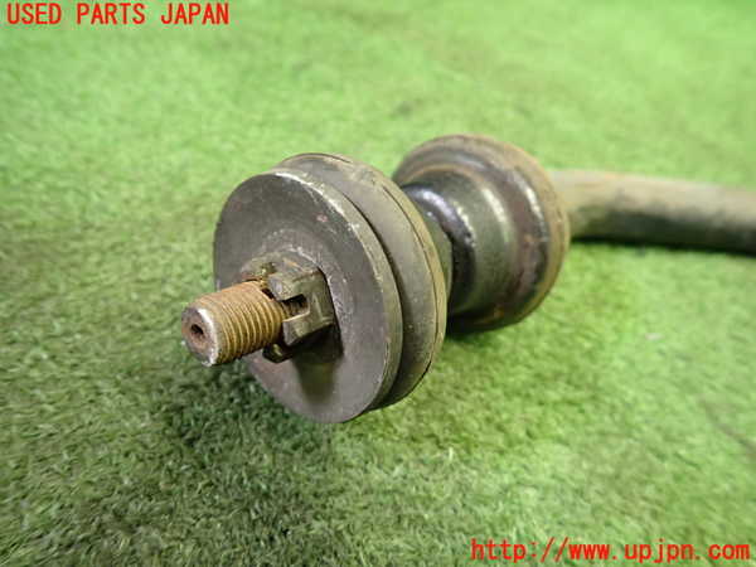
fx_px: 546
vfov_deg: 54.9
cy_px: 284
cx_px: 378
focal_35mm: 25
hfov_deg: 69.4
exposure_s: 1/30
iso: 320
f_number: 2
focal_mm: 4.5
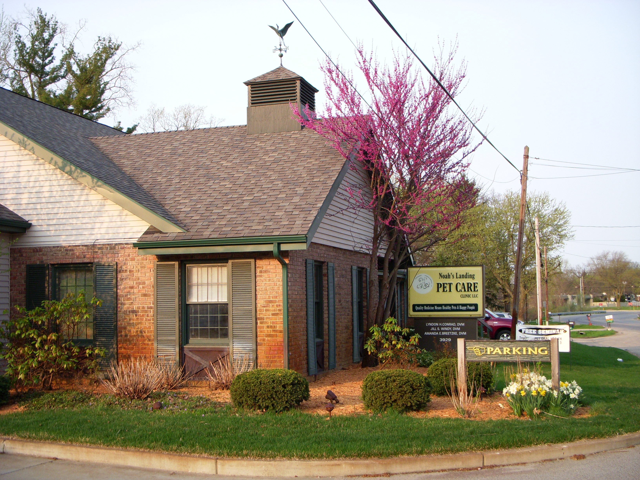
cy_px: 240
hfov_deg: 40.4
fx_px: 869
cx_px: 320
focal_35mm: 47
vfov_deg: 30.9
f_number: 3.4
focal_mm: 7.9
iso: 100
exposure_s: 1/250
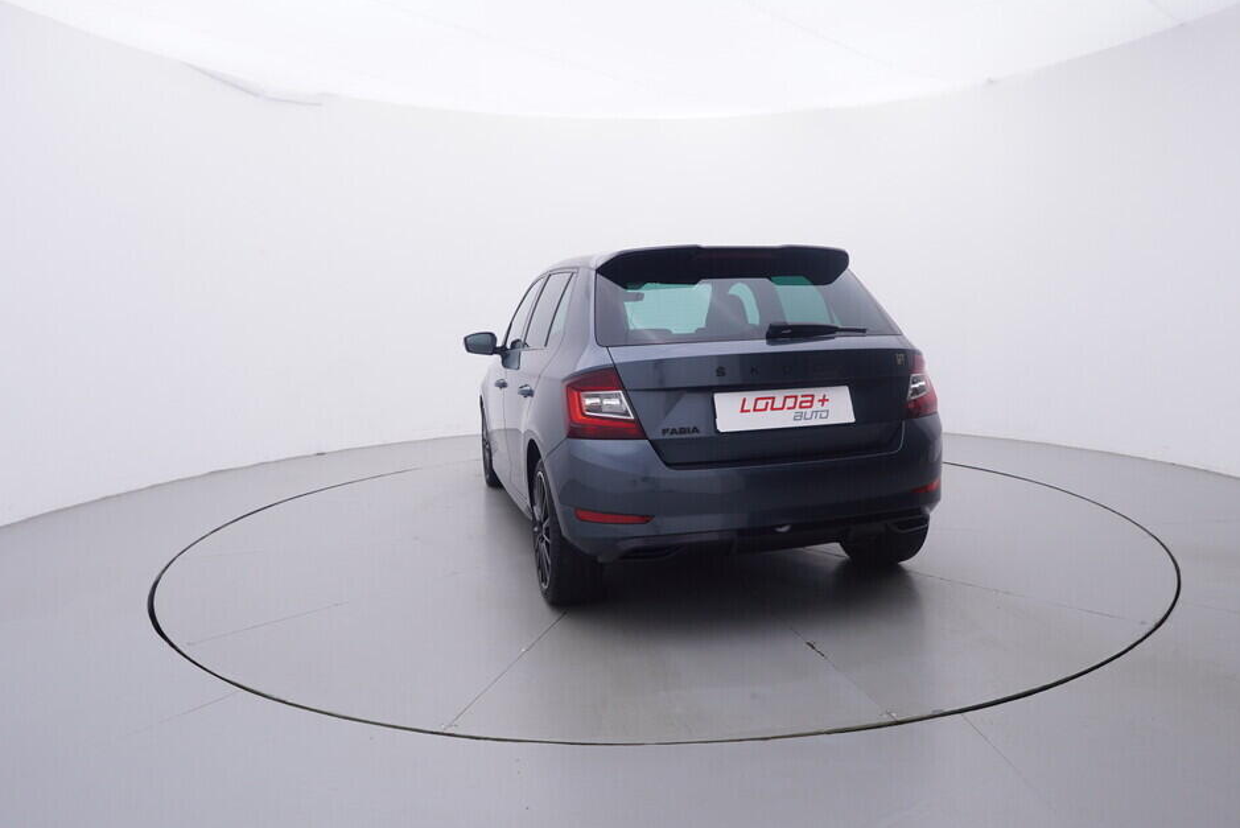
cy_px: 405
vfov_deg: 52.2
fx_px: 846
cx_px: 666
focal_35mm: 25
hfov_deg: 72.4
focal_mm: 15
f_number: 5
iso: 200
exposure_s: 1/80
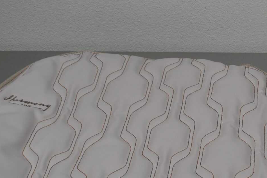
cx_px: 273
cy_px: 117
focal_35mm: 85
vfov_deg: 16.0
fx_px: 633
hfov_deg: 22.8
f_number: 5.6
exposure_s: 1/125
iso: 220
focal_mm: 21
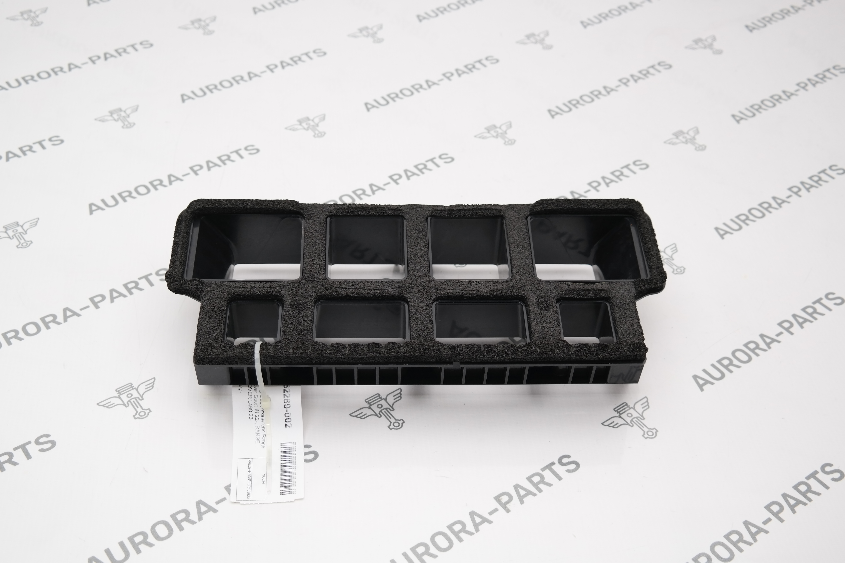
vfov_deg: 29.2
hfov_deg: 42.7
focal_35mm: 46
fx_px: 1080
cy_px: 282
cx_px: 422
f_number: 4.5
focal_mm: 30
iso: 100
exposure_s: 1/100
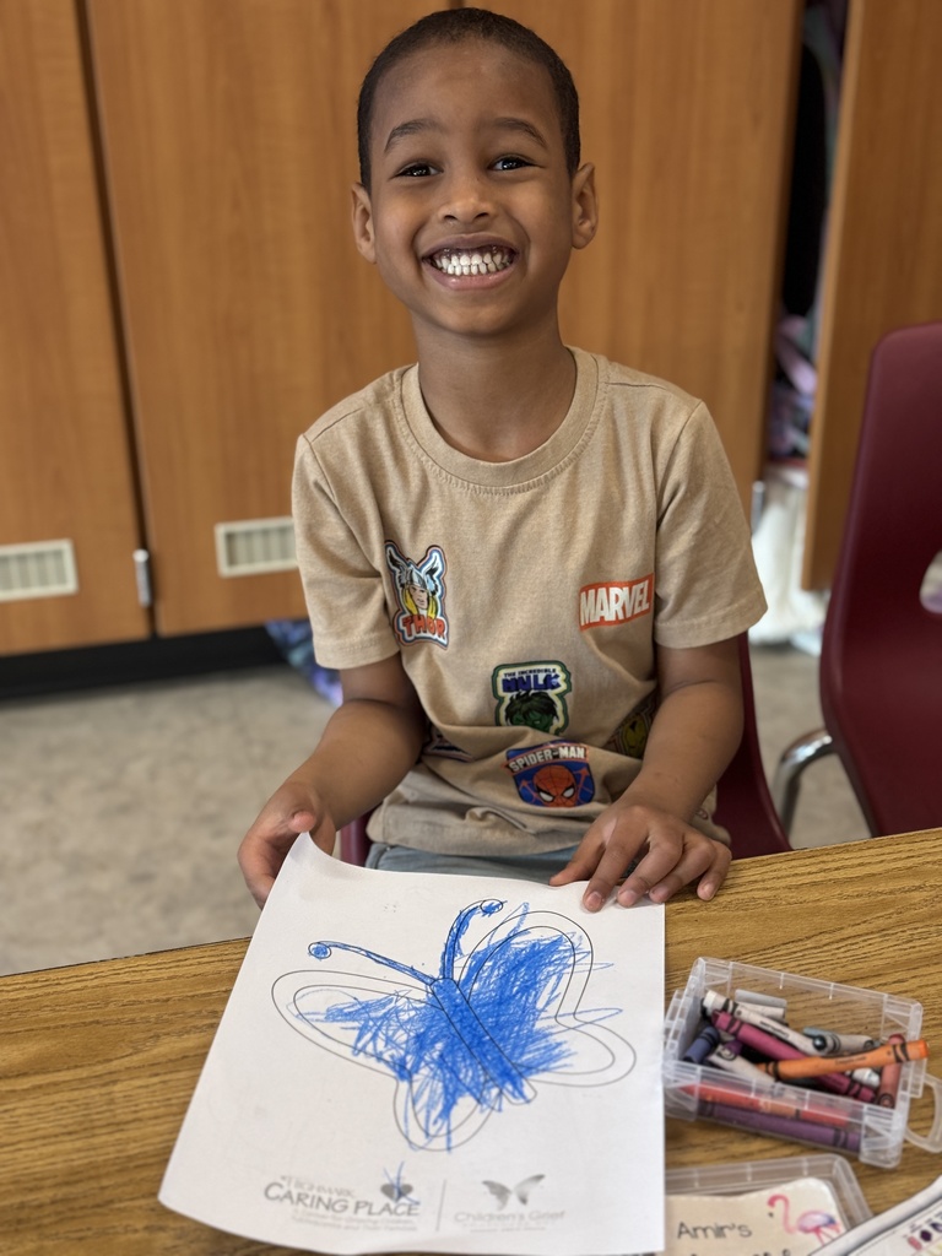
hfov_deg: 30.3
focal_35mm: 48
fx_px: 1742
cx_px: 471
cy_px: 628
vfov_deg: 39.7
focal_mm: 6.76
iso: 250
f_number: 1.78
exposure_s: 1/40
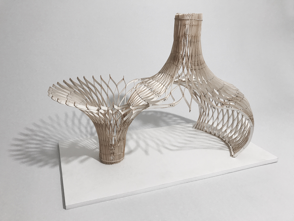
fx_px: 238
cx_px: 147
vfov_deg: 49.7
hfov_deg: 63.4
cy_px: 110
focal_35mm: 28
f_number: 1.8
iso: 25
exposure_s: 1/30
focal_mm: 3.99
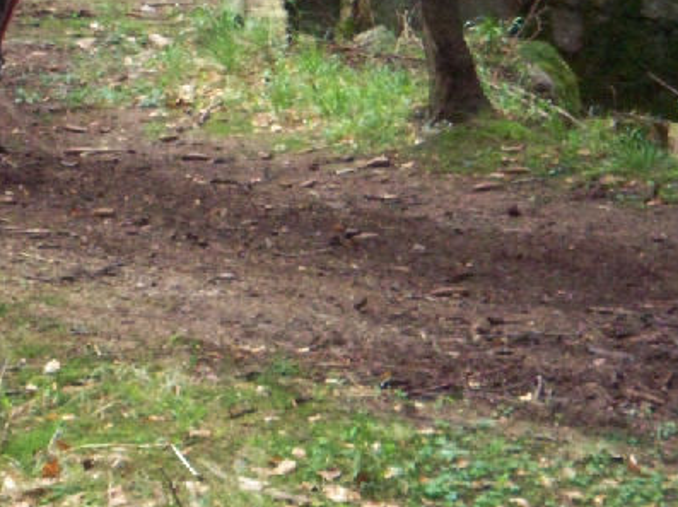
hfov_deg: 8.4
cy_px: 106
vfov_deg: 6.3
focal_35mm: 236
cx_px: 39
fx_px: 4618
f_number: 4.4
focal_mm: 19.2
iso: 400
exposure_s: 1/200
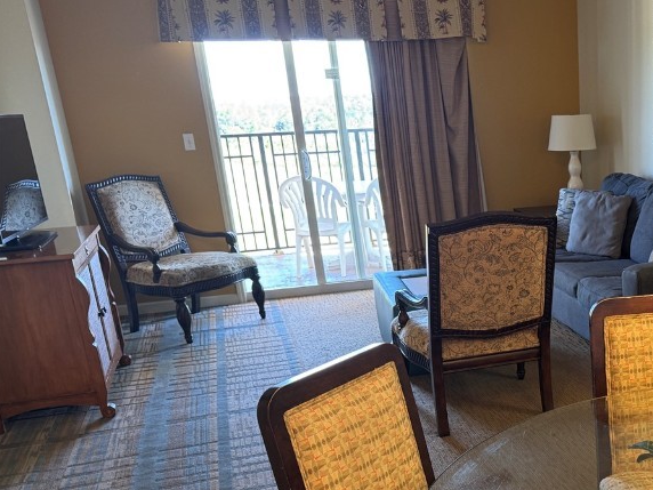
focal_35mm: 43
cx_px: 579
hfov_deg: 40.7
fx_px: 811
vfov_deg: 32.8
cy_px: 383
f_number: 1.78
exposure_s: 1/60
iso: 160
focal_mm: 6.76
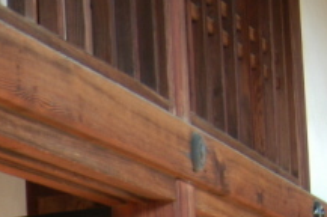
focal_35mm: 170
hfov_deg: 11.3
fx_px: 1542
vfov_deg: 7.8
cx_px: -249
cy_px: 397
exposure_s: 1/80
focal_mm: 24
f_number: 4.5
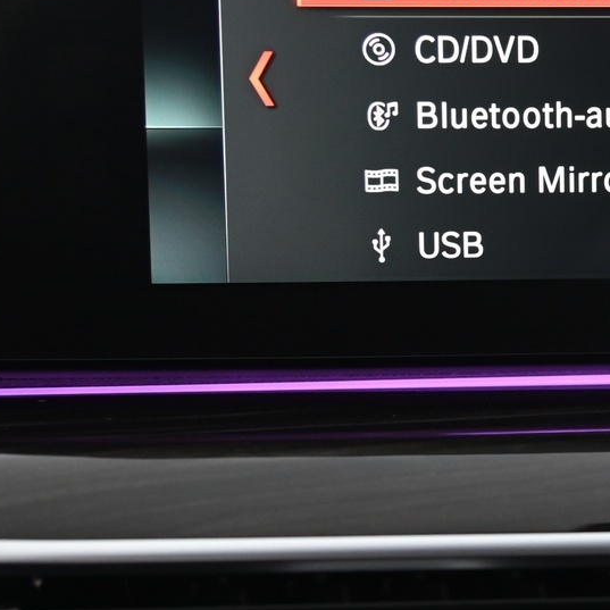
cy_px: 346
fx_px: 2253
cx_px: 670
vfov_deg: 15.4
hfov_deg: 15.0
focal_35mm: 113
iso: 2000
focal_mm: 44
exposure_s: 1/25
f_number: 4
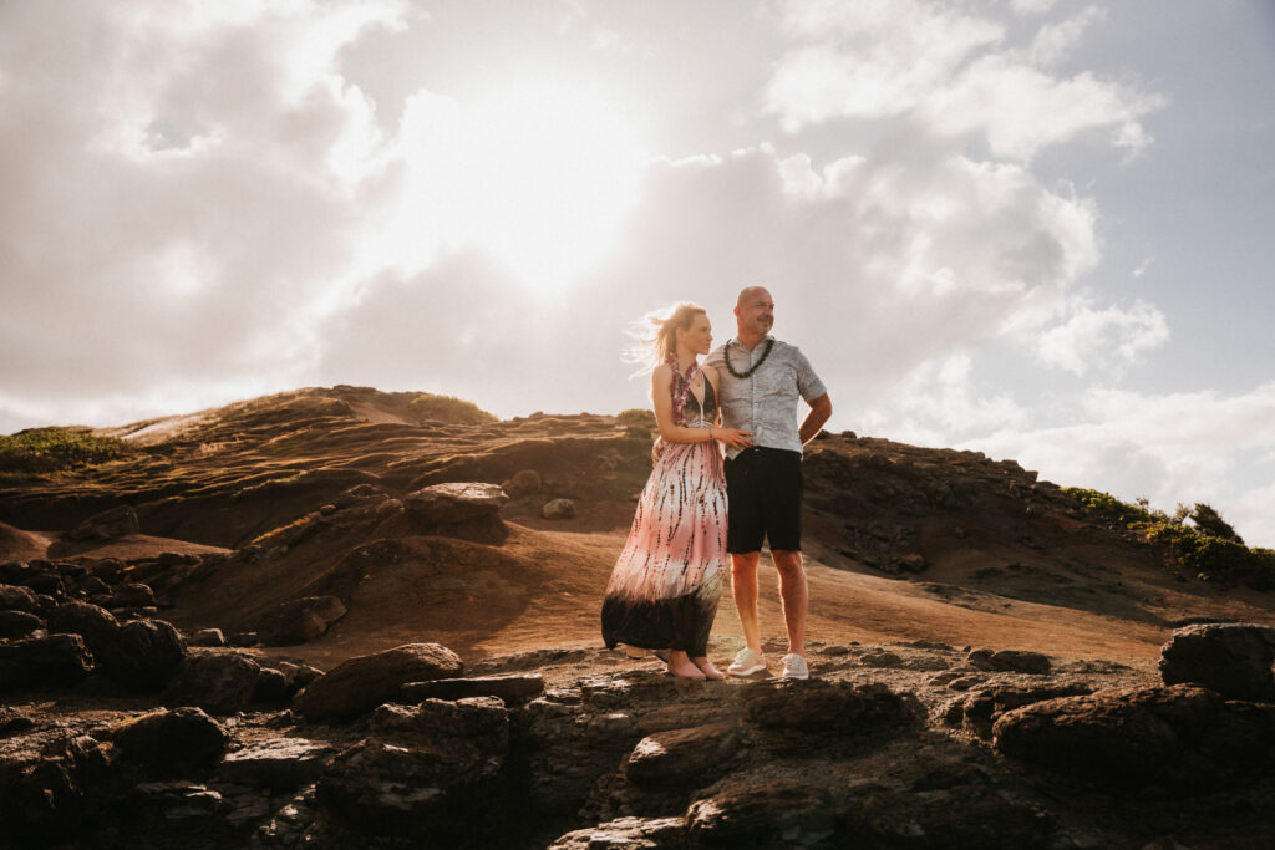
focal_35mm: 30
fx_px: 1055
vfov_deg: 43.9
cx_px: 638
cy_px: 425
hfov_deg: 62.3
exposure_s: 1/2000
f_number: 3.2
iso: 125
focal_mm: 29.8
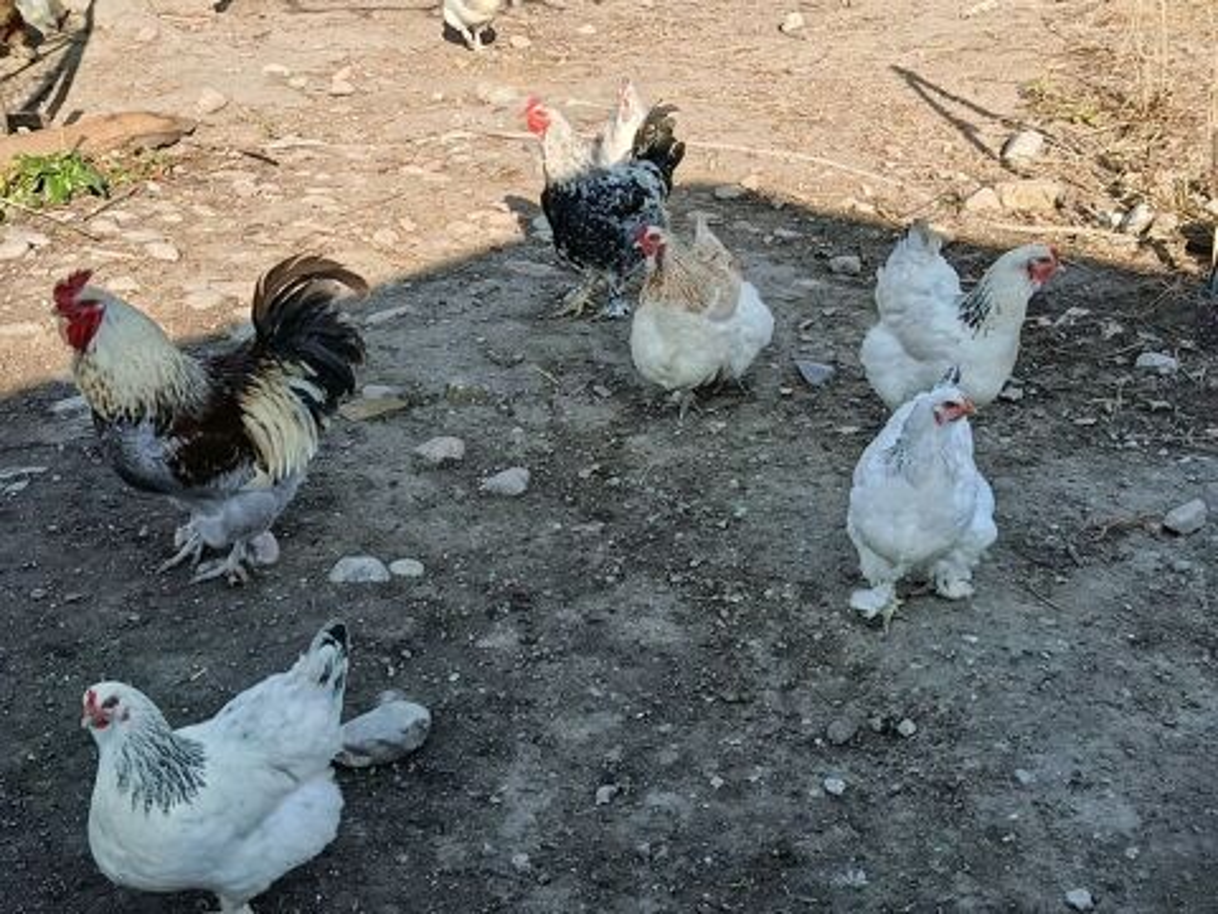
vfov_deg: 30.3
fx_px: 1689
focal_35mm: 48
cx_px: 609
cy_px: 457
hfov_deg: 39.7
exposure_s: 1/216
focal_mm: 5.24
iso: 50
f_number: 1.7
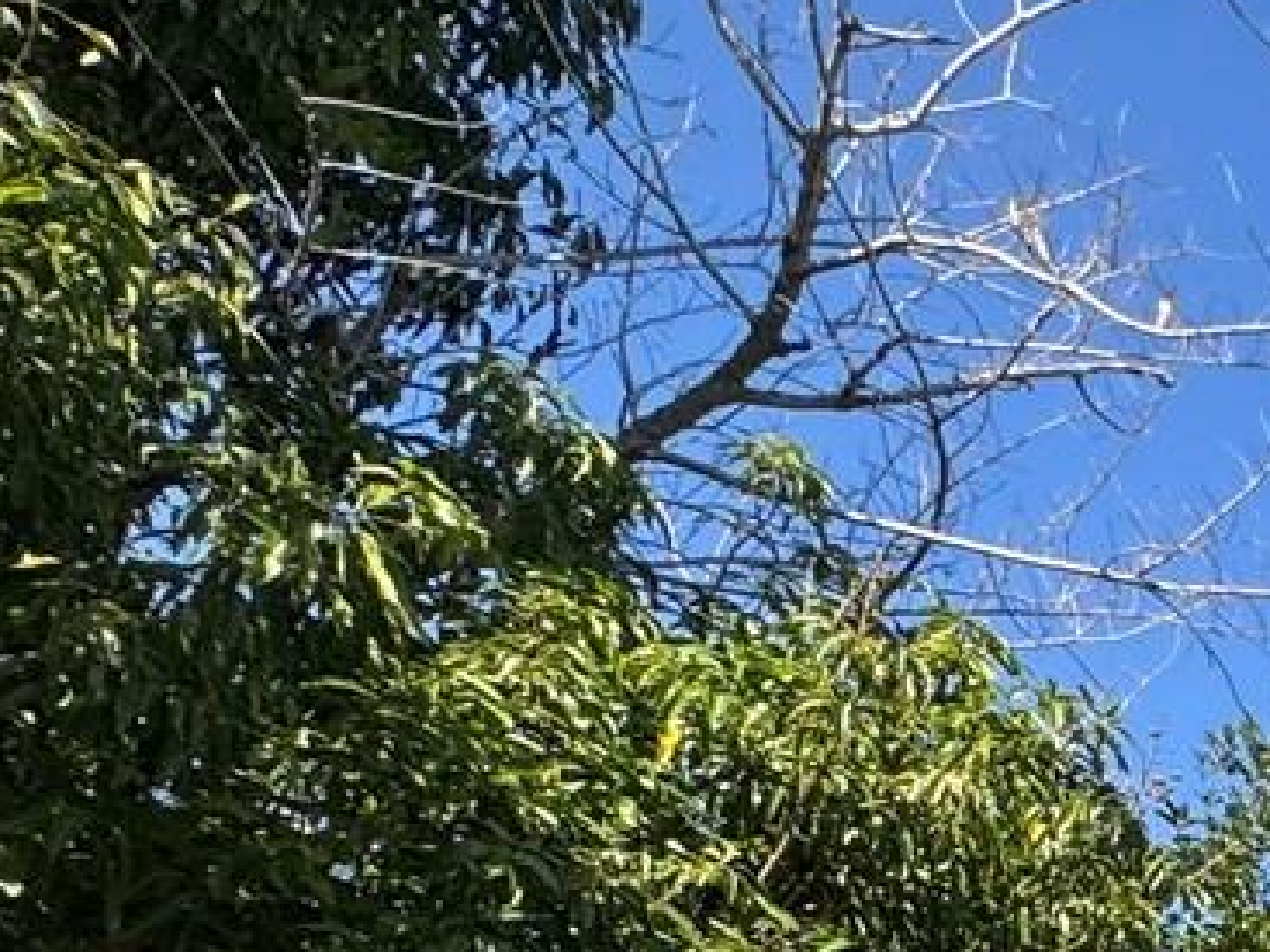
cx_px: 2533
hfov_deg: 19.1
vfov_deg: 19.1
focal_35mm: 61
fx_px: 2237
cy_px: 1648
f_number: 2.2
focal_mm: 2.22
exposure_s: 1/956
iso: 50
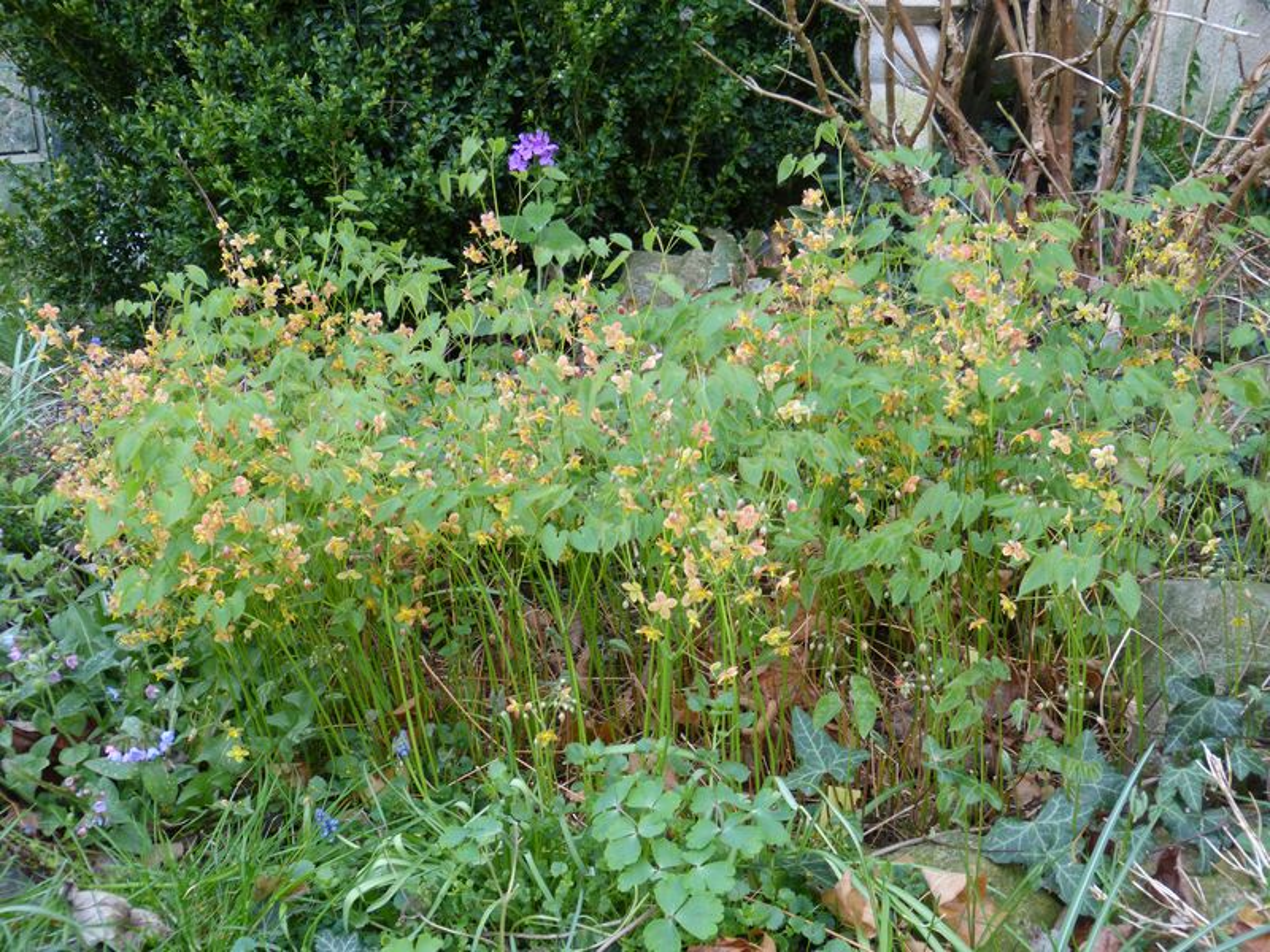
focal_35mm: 42
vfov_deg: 34.3
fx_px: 1541
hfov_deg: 44.8
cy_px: 476
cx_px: 635
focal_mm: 7.4
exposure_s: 1/60
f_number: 3.2
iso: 100
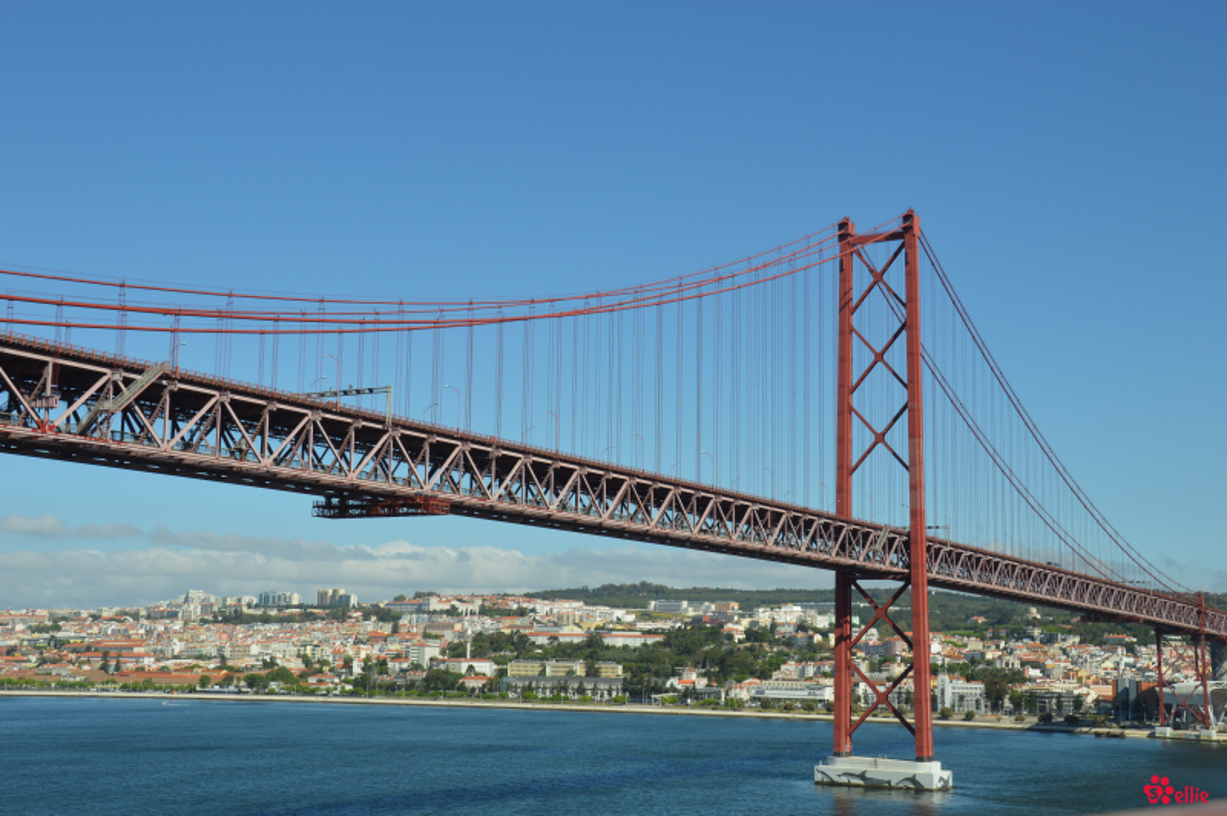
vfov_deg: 28.0
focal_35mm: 48
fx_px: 1635
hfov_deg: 41.1
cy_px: 408
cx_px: 614
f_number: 9
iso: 100
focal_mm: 32
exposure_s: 1/320
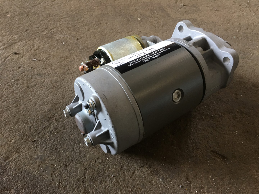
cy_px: 97
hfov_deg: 61.7
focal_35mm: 29
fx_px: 217
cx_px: 130
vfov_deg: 48.2
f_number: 2.2
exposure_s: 1/17
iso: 40
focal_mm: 4.15
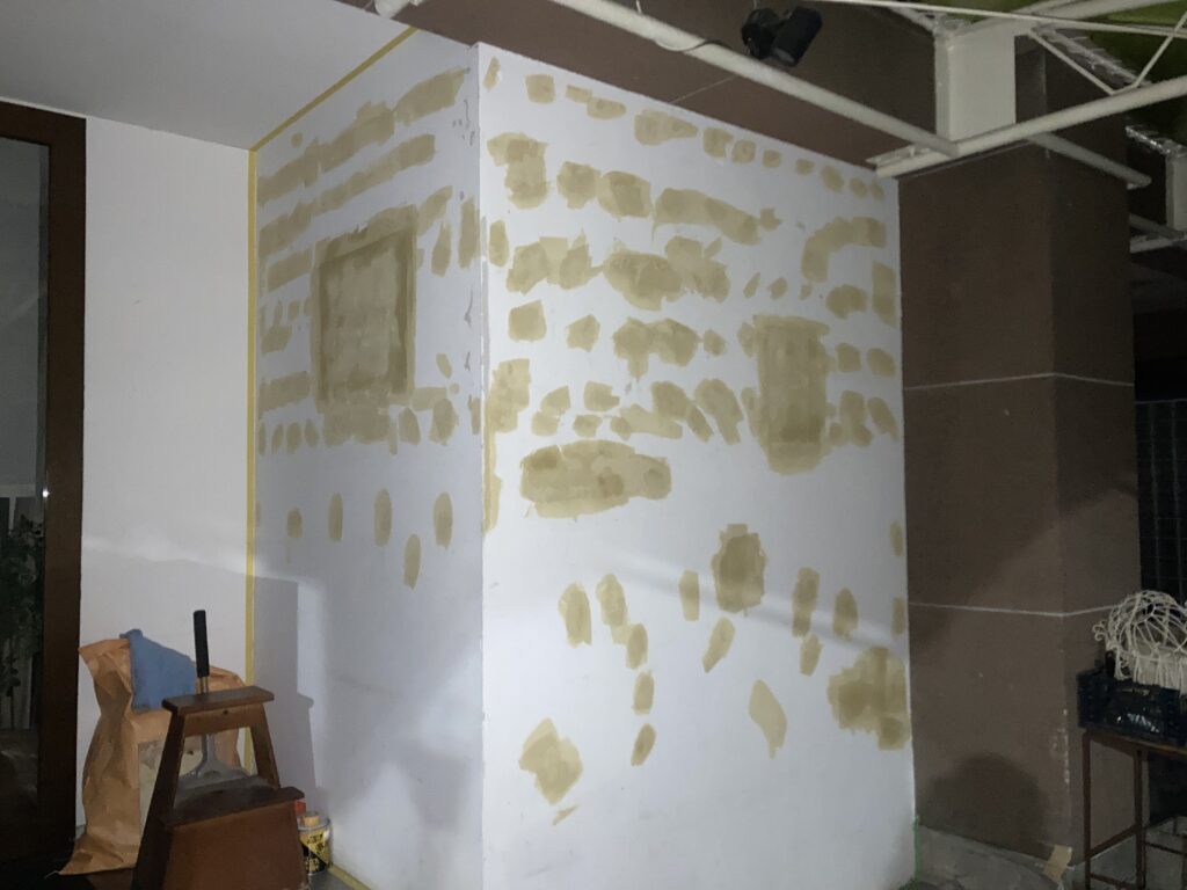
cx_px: 594
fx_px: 960
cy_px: 445
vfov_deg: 49.7
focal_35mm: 28
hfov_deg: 63.4
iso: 320
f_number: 1.8
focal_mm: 3.99
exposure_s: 1/4
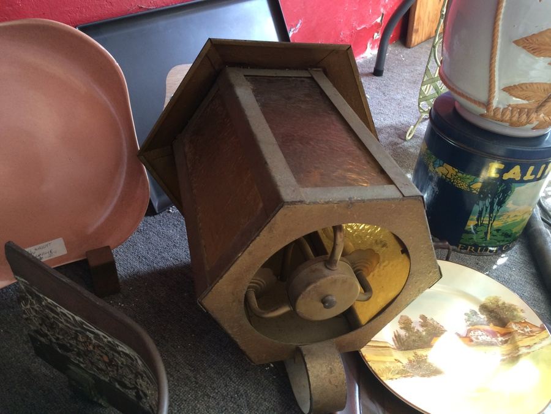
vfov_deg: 46.8
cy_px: 207
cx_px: 276
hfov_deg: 60.0
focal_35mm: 30
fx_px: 478
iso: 100
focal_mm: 4.12
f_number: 2.2
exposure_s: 1/30
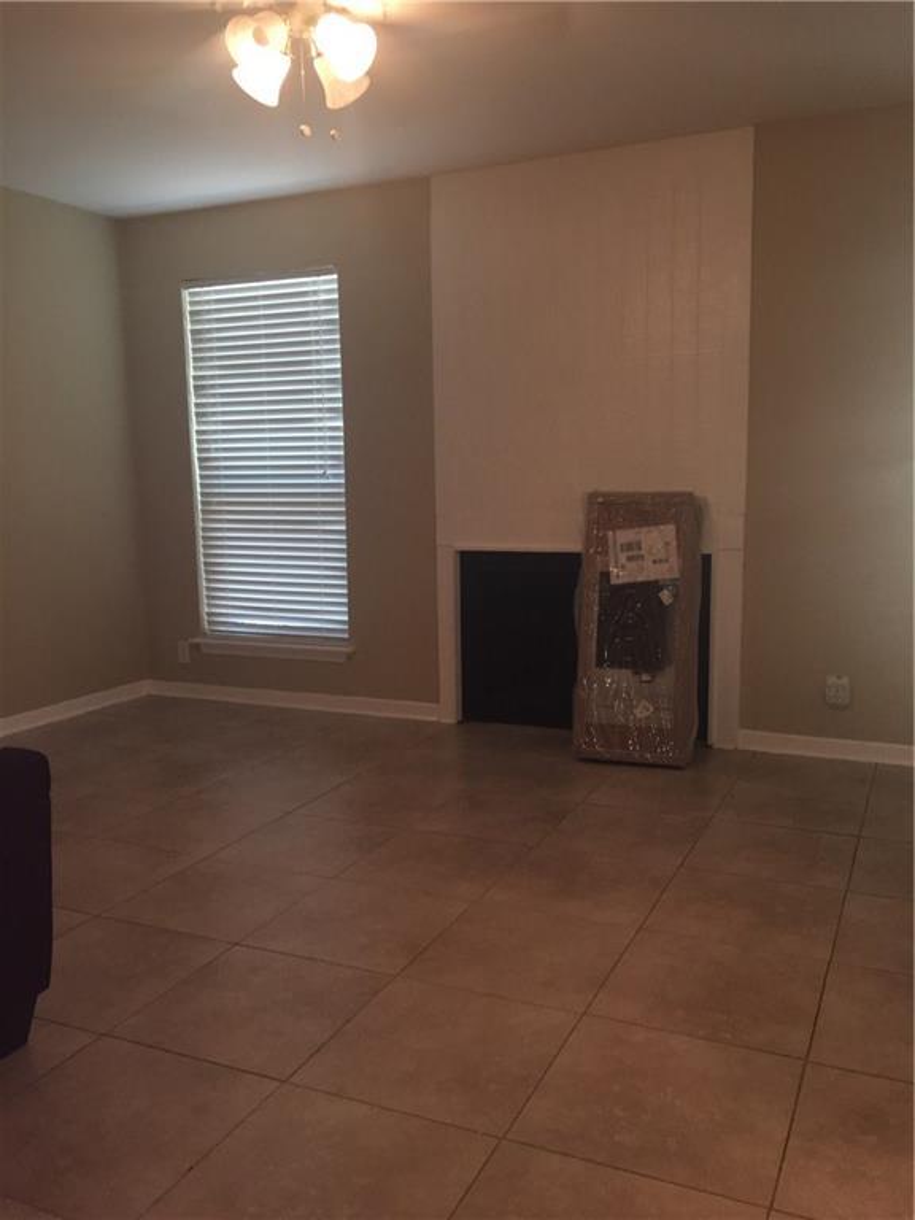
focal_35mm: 29
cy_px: 610
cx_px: 458
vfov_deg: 61.7
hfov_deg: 48.2
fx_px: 1022
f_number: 2.2
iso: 64
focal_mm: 4.15
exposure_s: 1/30
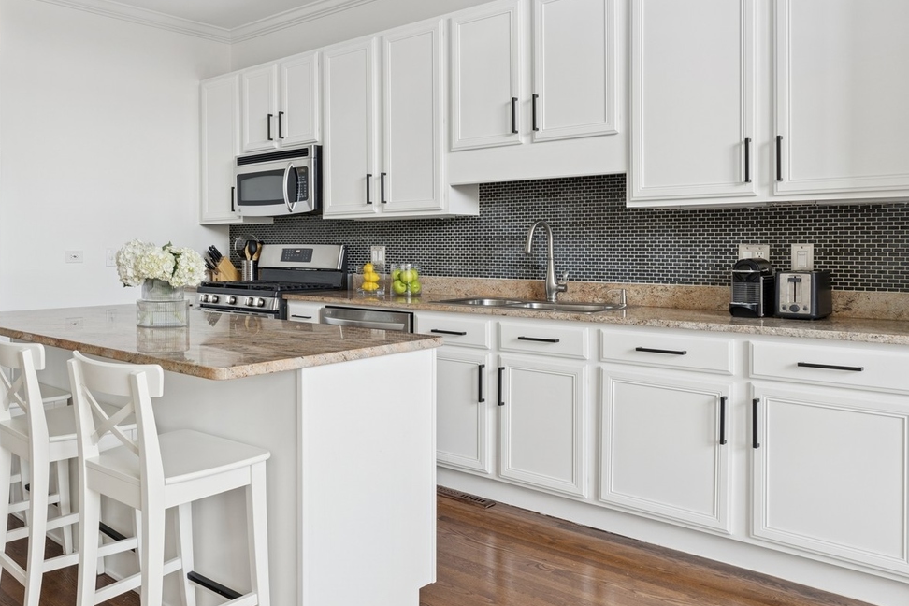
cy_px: 246
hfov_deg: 59.3
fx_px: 757
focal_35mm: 30
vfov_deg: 43.4
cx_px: 250
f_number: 8
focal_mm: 18
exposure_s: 1/40
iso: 320
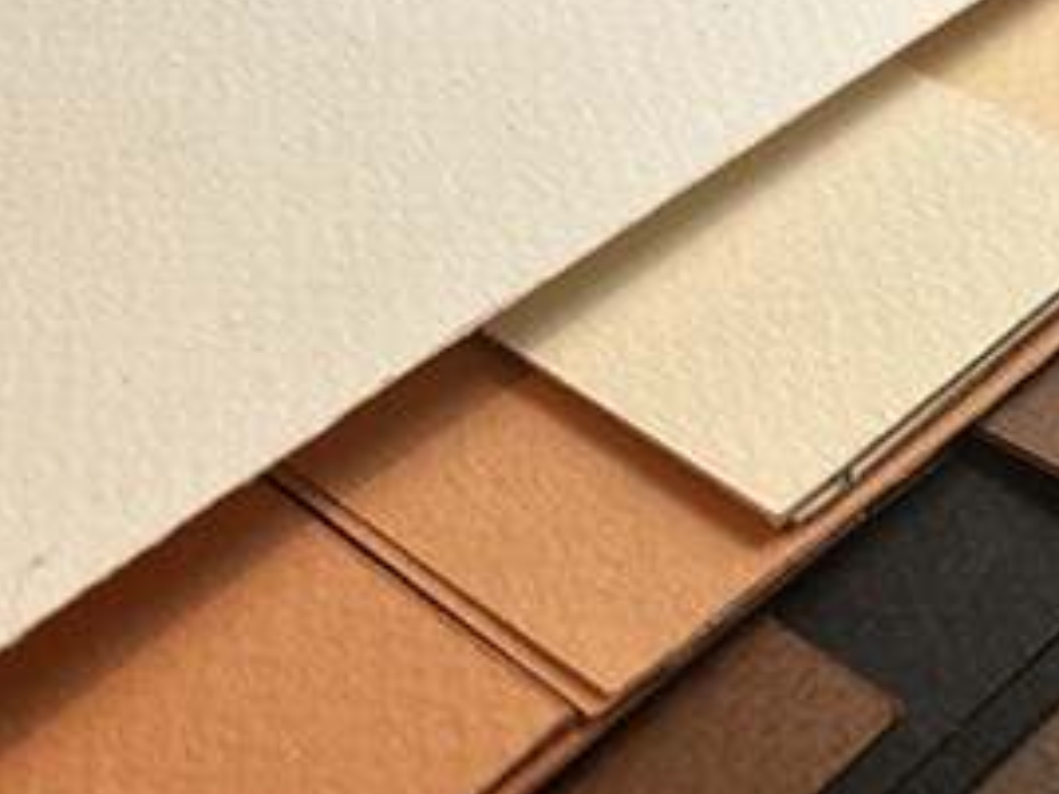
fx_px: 1897
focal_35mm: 62
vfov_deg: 23.0
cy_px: 731
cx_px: 944
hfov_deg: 29.9
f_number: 1.5
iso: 100
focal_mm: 5.7
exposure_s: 1/60
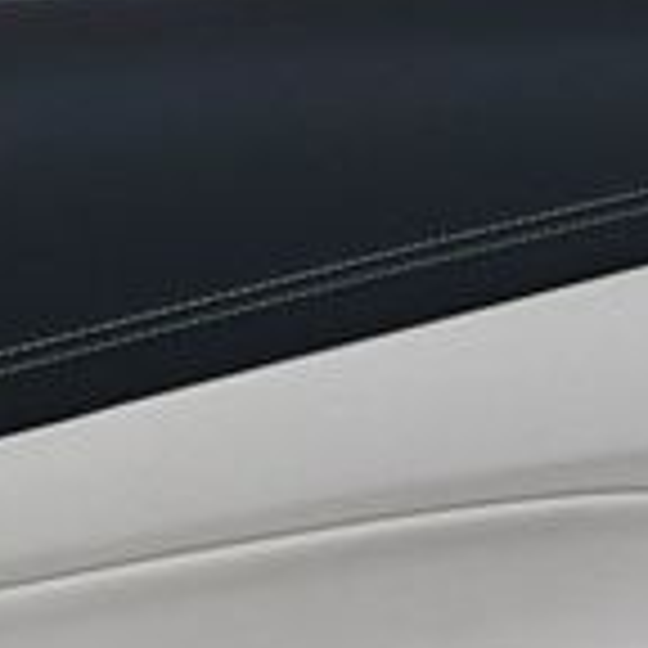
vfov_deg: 12.8
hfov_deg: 12.6
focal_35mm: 136
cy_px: 558
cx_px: 738
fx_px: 2880
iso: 250
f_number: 5.6
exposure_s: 1/250
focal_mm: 18
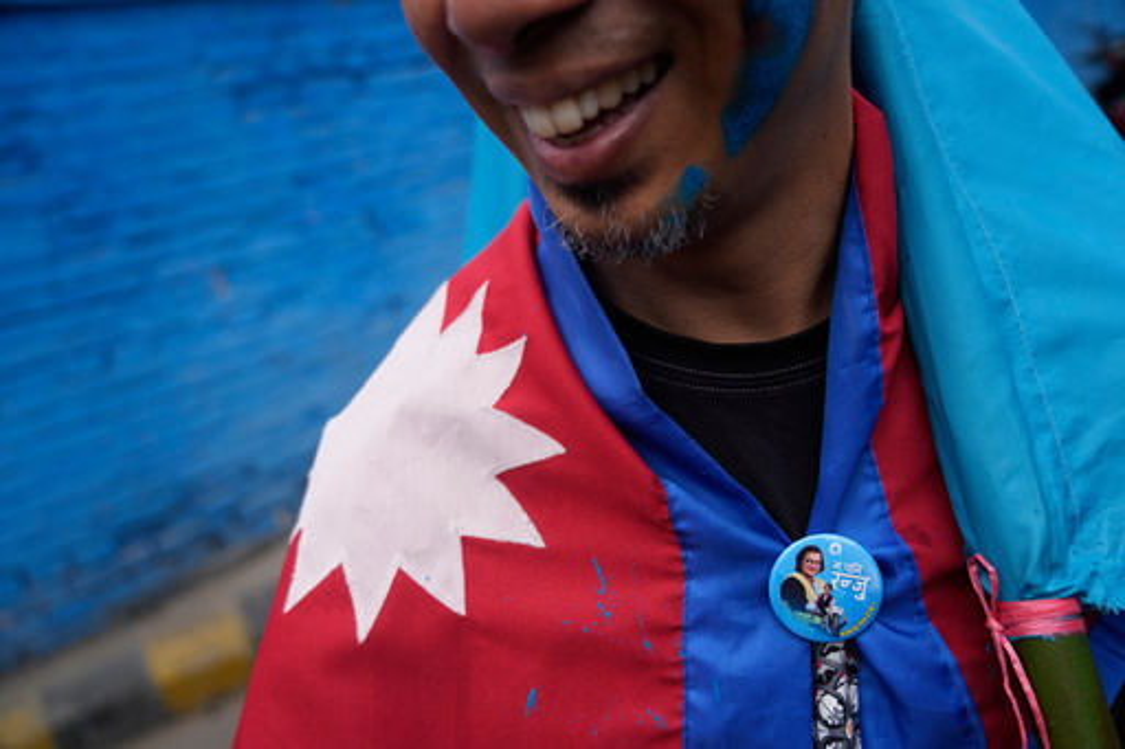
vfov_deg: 41.1
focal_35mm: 32
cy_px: 374
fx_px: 1000
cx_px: 562
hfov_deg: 58.7
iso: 320
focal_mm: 32
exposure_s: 1/2000
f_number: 4
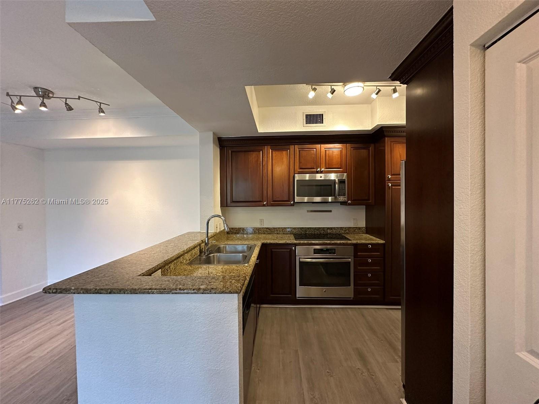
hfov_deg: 102.1
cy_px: 202
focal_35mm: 14
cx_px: 270
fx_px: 218
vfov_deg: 85.7
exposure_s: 1/120
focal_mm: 2.22
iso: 320
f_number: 2.2
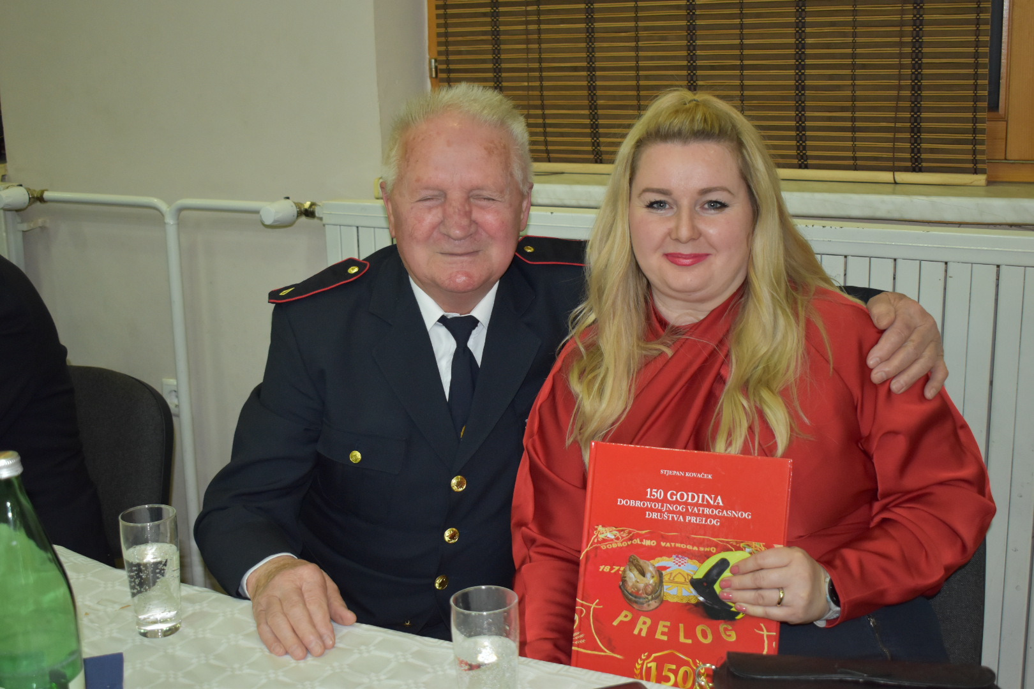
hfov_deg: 41.1
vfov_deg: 28.1
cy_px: 344
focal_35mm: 48
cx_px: 517
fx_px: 1379
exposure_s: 1/125
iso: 1400
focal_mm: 32
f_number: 4.5
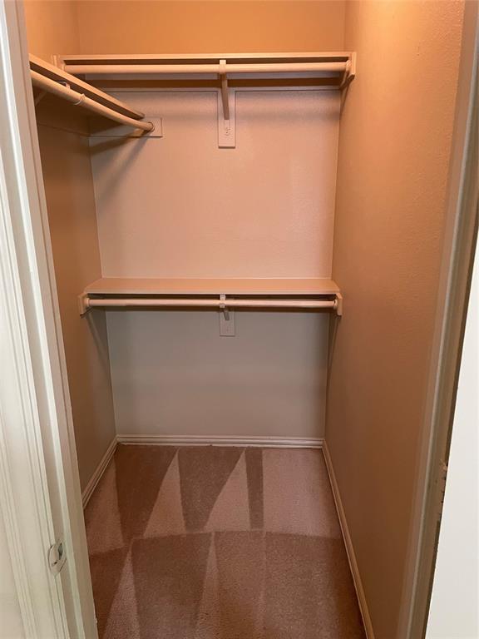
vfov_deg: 67.3
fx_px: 480
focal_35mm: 26
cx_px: 240
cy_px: 320
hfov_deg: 53.1
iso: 500
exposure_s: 1/60
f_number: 1.6
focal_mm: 4.2
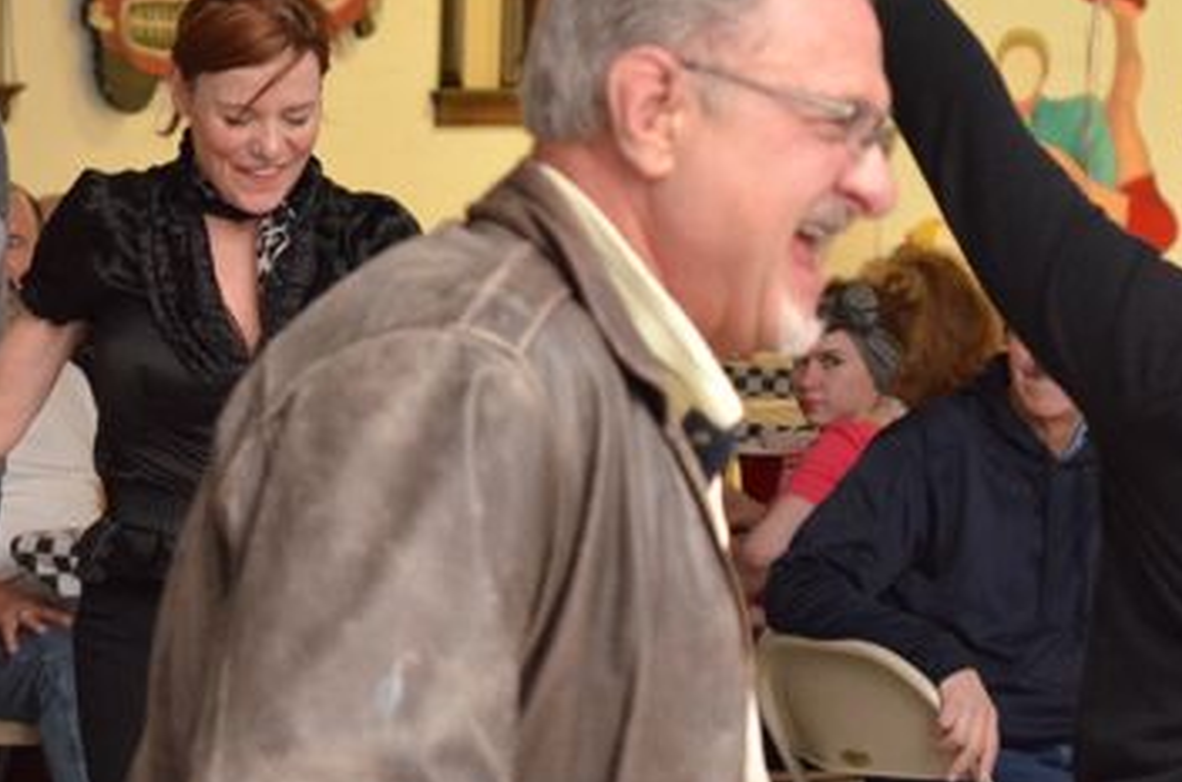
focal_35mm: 181
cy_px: 321
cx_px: 232
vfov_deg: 7.5
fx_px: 5929
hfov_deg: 11.3
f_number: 4
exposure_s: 1/250
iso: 2500
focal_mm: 50
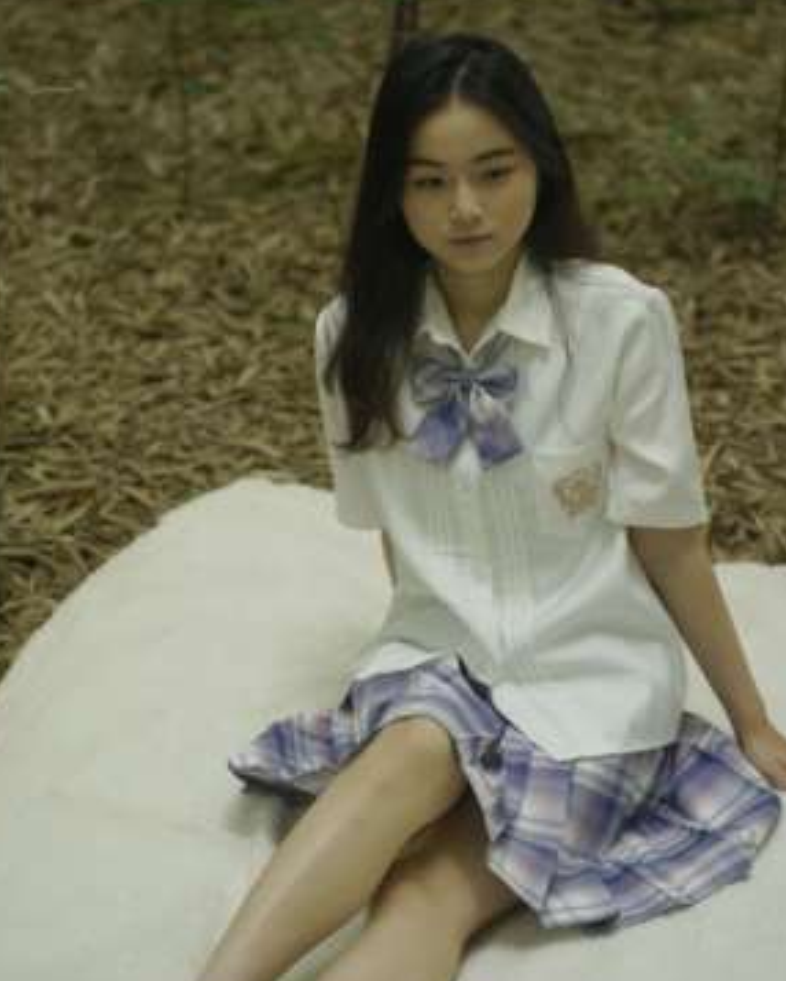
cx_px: 404
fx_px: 3109
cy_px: 576
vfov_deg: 17.9
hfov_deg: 14.4
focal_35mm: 107
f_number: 2.8
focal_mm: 85
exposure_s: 1/200
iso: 500
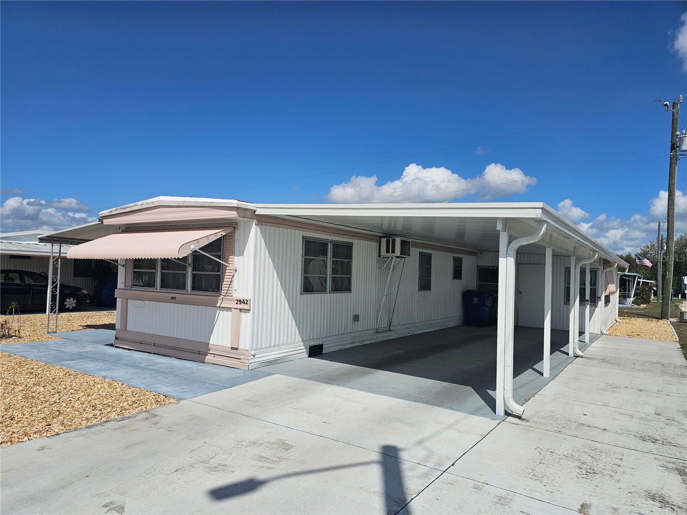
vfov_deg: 58.9
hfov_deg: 73.9
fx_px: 456
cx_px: 344
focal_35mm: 23
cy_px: 258
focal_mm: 6.3
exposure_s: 1/2169
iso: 10
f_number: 1.7
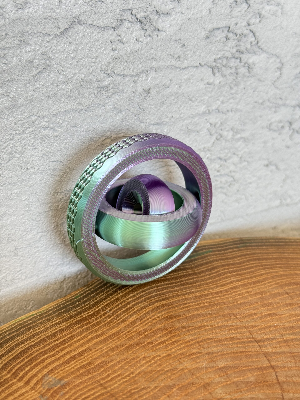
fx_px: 555
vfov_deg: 39.7
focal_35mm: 48
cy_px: 200
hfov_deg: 30.3
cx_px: 150
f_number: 1.78
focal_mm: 6.76
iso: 160
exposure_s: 1/60
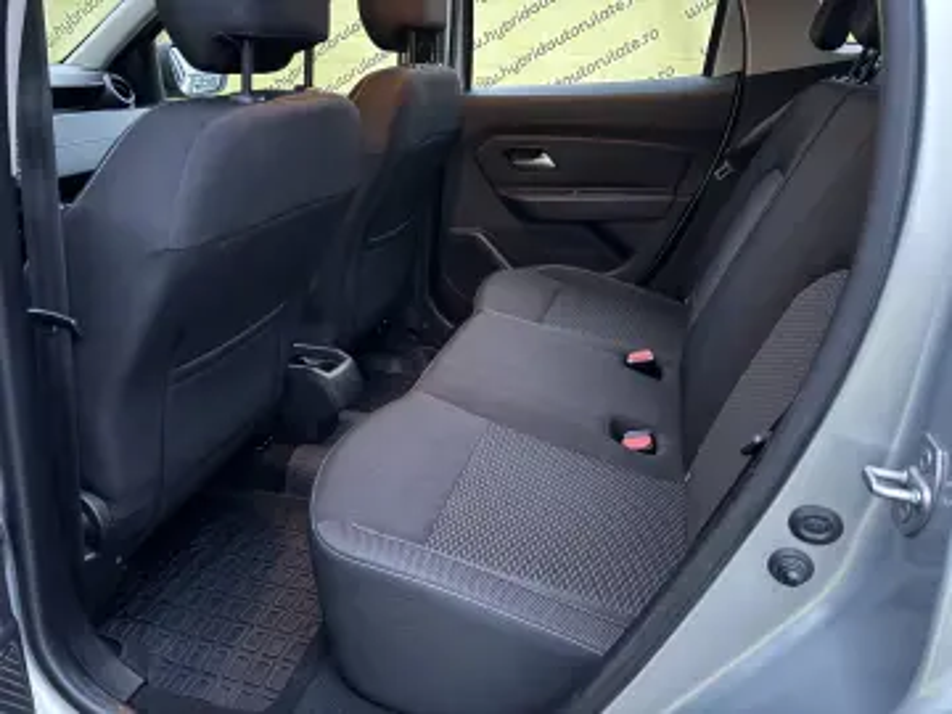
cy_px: 357
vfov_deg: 53.1
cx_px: 476
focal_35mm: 26
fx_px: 715
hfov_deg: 67.3
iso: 640
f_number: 1.6
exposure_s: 1/17
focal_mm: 5.96
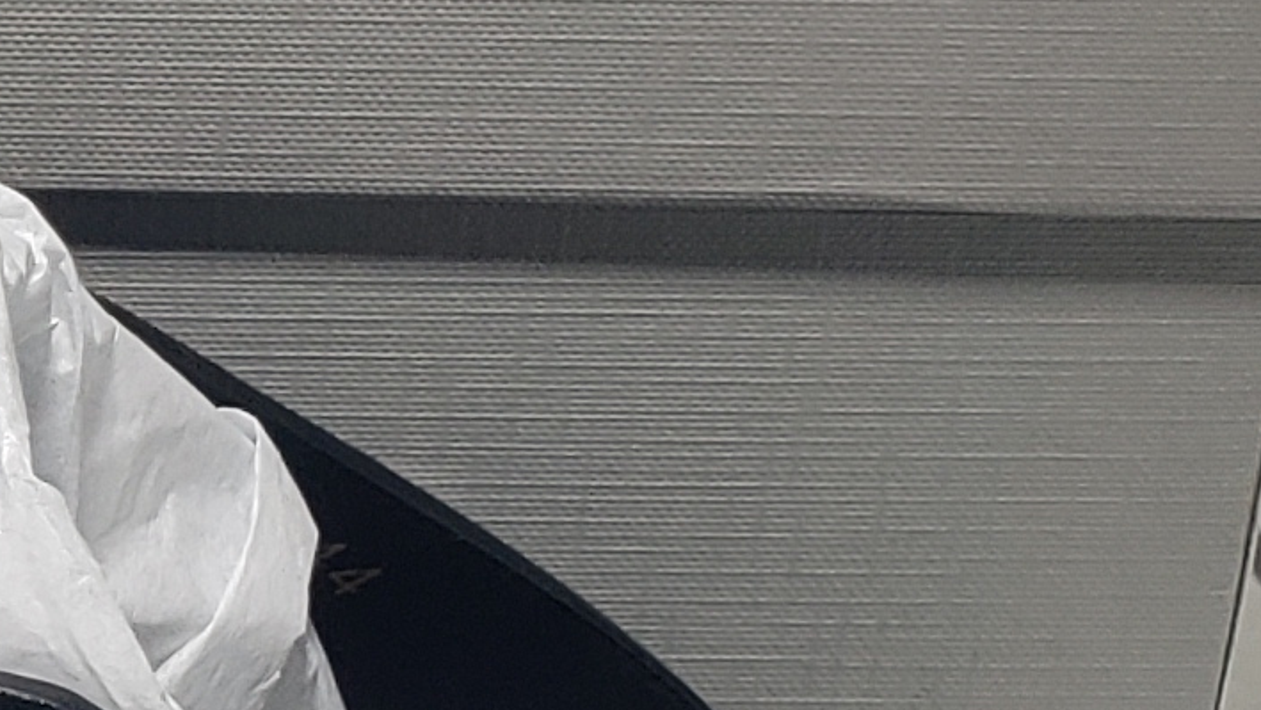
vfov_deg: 7.5
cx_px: -852
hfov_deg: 12.4
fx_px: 5384
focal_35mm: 161
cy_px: 310
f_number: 2.4
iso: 50
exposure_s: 1/143
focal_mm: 4.3
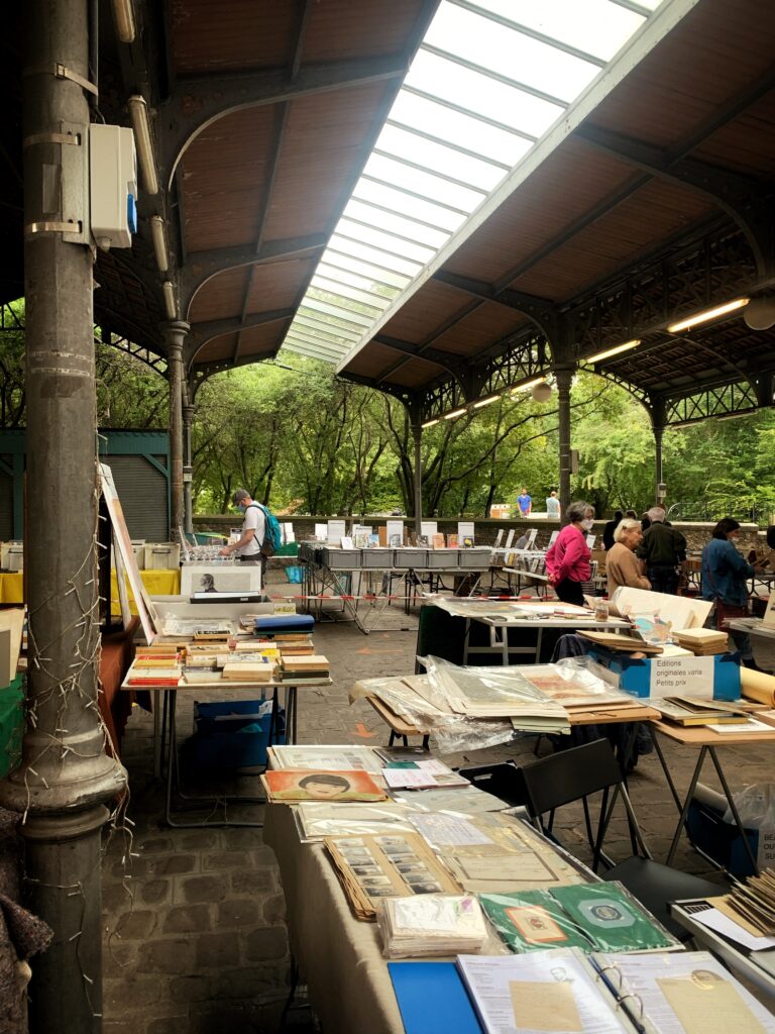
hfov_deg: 53.1
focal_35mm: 26
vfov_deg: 67.3
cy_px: 517
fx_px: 776
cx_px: 388
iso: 50
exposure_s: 1/121
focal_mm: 4.25
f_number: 1.8
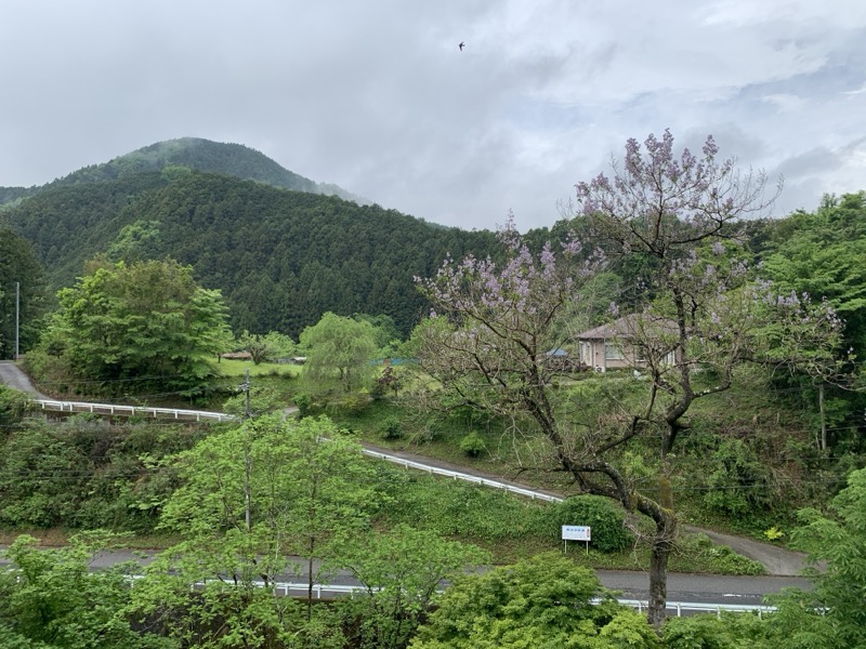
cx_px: 433
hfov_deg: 67.3
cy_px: 324
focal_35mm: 26
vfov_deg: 53.1
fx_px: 650
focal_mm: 4.25
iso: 25
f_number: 1.8
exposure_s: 1/1880
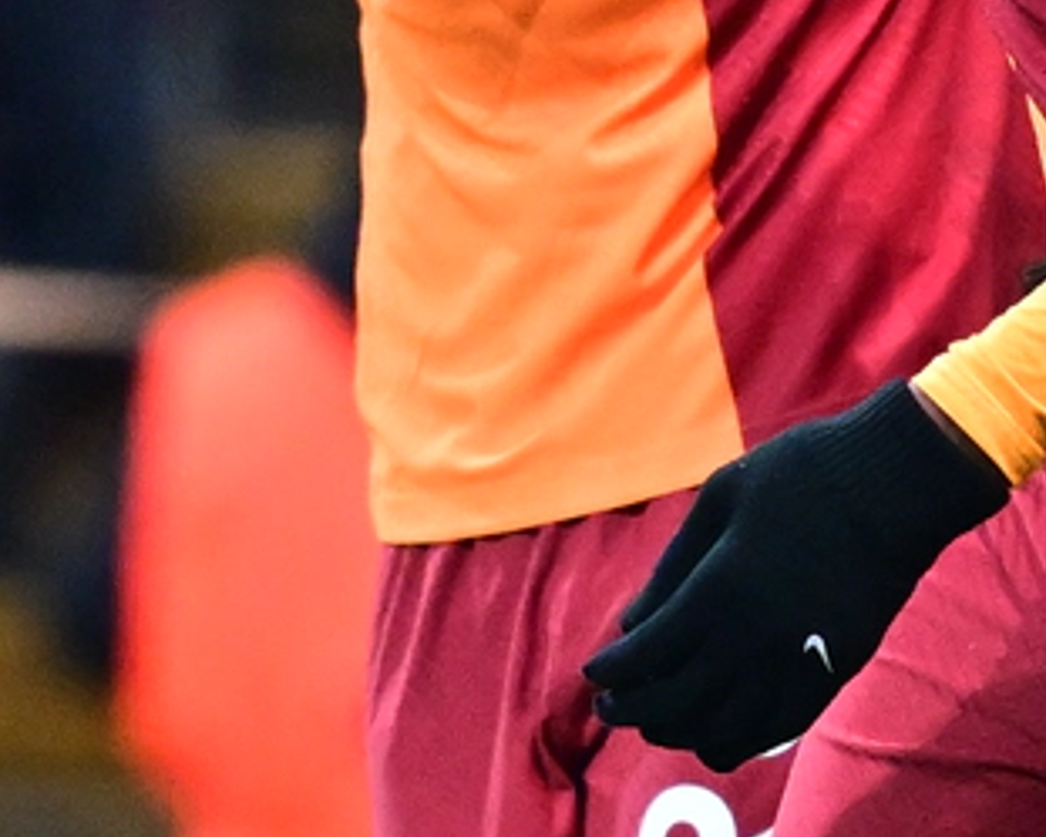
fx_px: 71782
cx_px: 1355
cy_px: -382
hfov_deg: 0.8
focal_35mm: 2318
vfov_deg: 0.7
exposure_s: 1/1000
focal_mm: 400
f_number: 2.8
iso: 2500
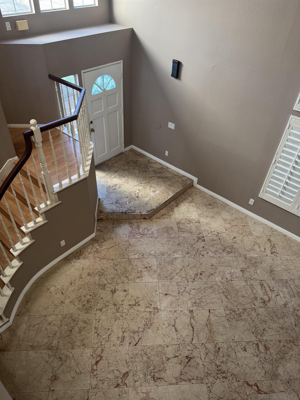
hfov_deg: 56.8
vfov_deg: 71.6
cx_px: 150
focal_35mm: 24
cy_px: 200
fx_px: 277
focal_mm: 6.76
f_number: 1.78
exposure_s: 1/109
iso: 200
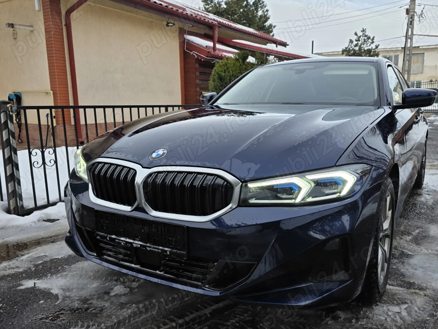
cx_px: 254
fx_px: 354
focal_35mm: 28
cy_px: 161
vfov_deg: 49.8
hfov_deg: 63.1
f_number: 1.7
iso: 12
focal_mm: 6.3
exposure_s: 1/122
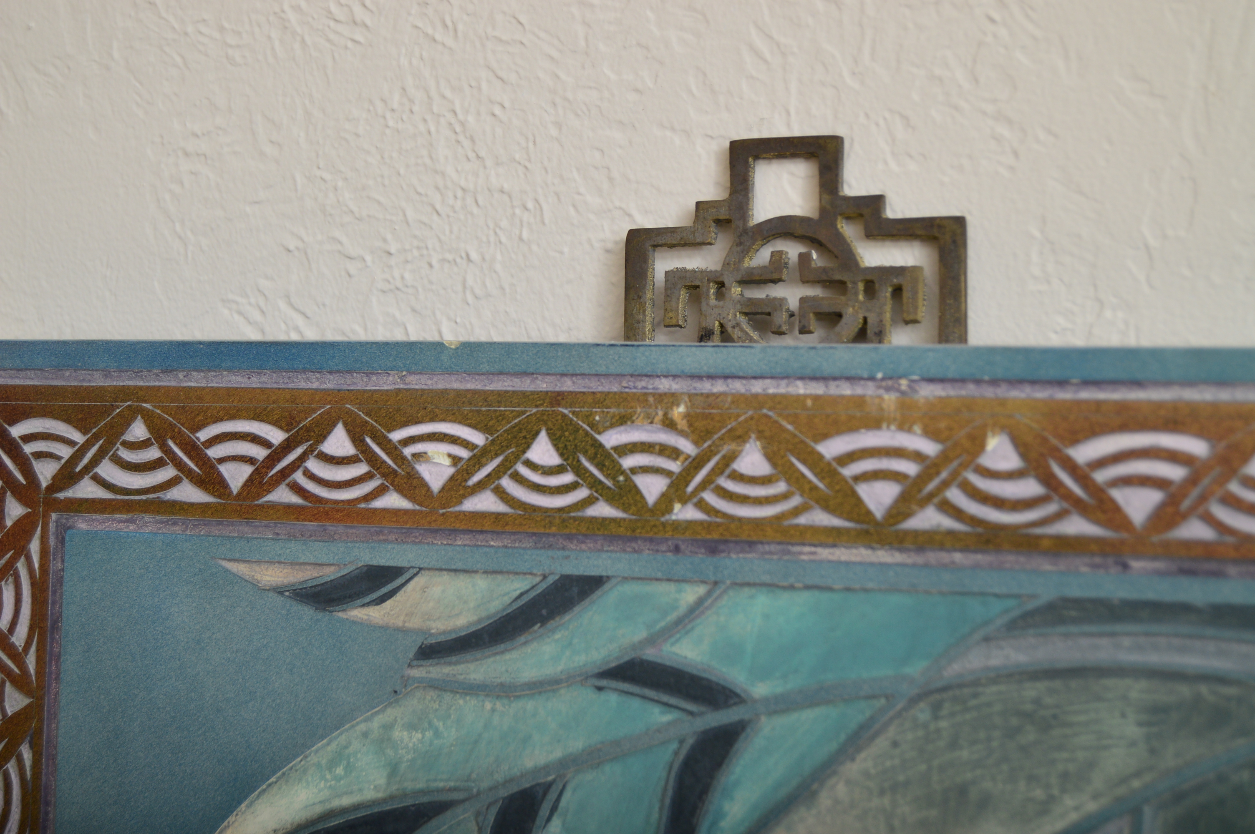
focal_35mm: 63
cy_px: 417
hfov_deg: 31.9
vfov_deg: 21.5
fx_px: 2194
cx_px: 628
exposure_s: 1/200
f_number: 5
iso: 200
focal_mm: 42
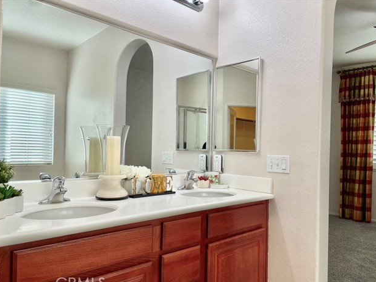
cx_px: 189
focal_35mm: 27
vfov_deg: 51.3
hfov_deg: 65.3
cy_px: 145
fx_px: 293
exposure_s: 1/120
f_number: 1.6
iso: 32
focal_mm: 4.2
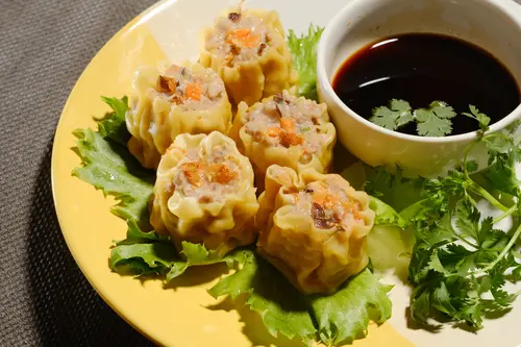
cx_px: 260
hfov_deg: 17.1
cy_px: 174
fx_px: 1736
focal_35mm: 120
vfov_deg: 11.4
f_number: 11
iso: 800
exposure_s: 1/6
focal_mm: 80
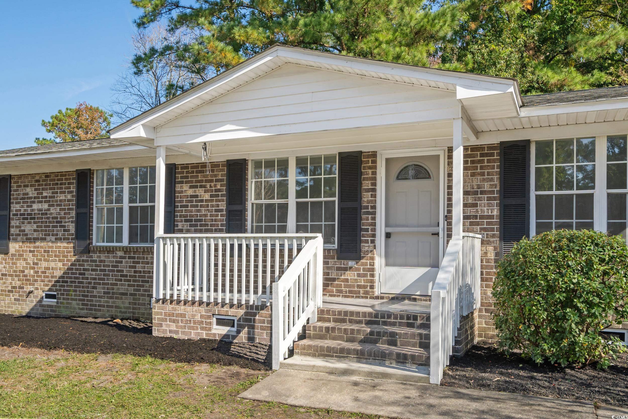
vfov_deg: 43.6
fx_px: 523
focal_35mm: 30
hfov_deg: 61.9
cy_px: 210
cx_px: 314
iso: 320
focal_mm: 30
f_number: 8
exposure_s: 1/60
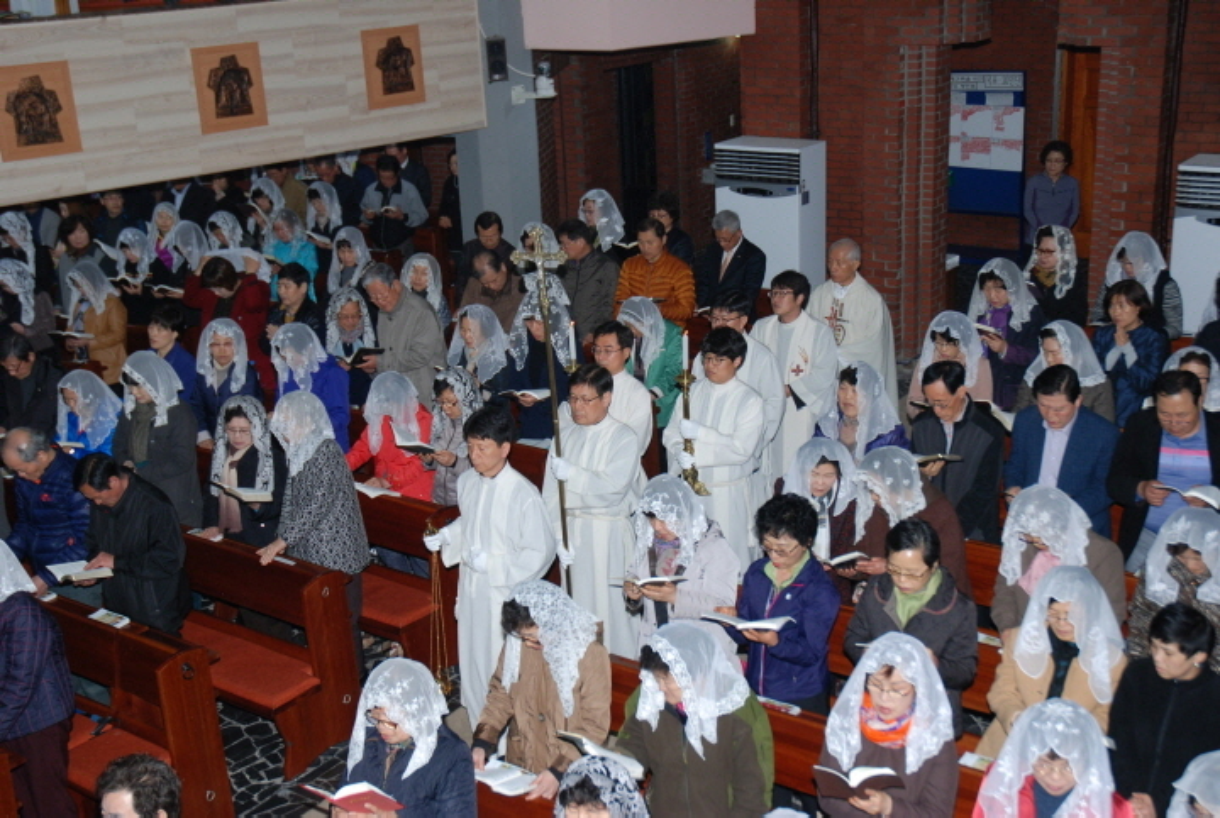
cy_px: 409
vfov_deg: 31.0
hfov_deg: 44.9
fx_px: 1477
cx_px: 610
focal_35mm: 44
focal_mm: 29
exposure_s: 1/60
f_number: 4.5
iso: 200
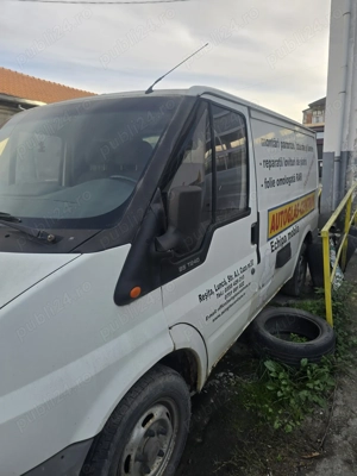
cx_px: 178
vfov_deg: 73.9
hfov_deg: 58.9
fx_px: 316
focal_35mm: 23
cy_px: 238
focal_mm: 6.3
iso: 12
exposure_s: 1/304
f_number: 1.7
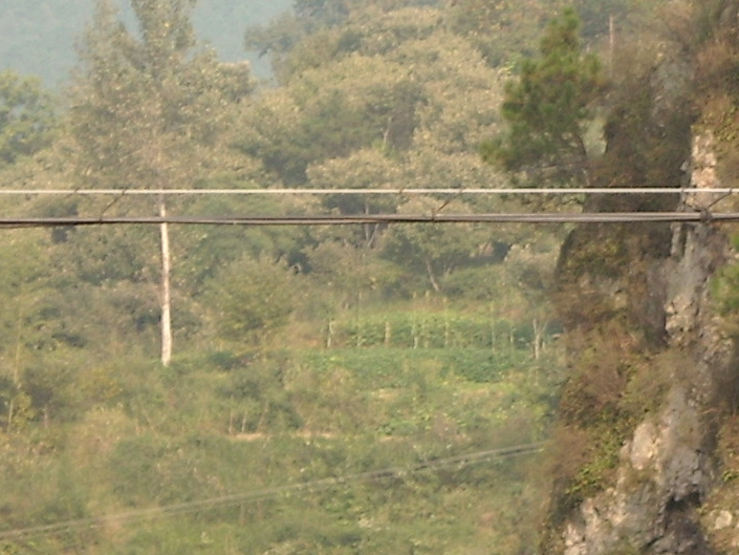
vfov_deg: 3.9
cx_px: 1222
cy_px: 92
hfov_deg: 5.1
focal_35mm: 386
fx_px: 8242
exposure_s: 1/148
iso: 64
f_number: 4.7
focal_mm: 17.1
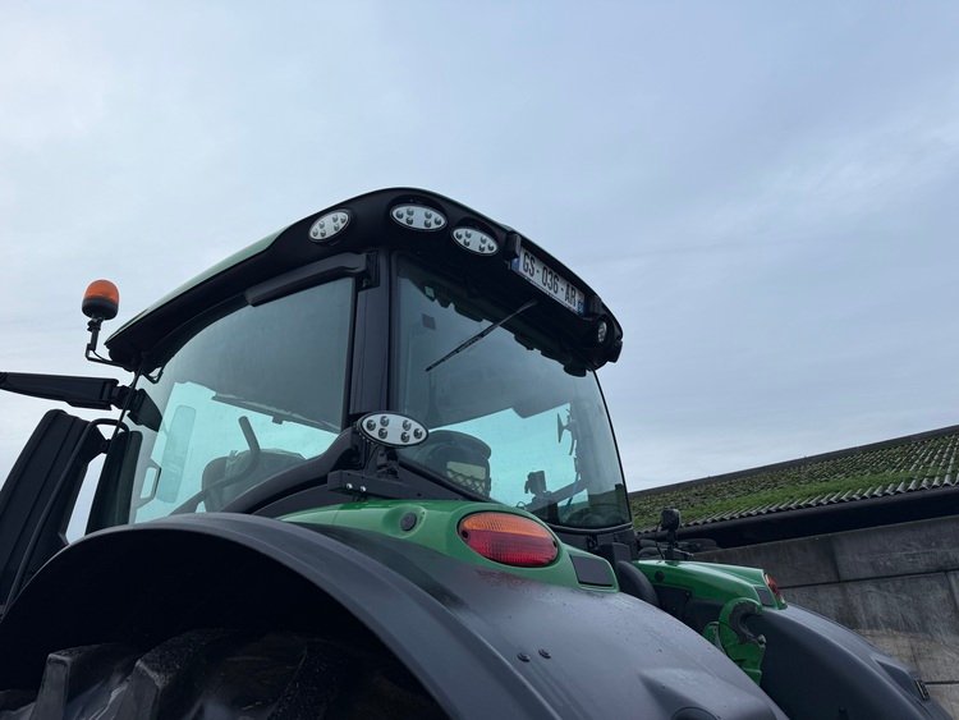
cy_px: 360
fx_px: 665
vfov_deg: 56.8
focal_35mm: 24
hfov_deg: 71.6
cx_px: 480
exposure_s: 1/1522
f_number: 1.78
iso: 80
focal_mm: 6.76
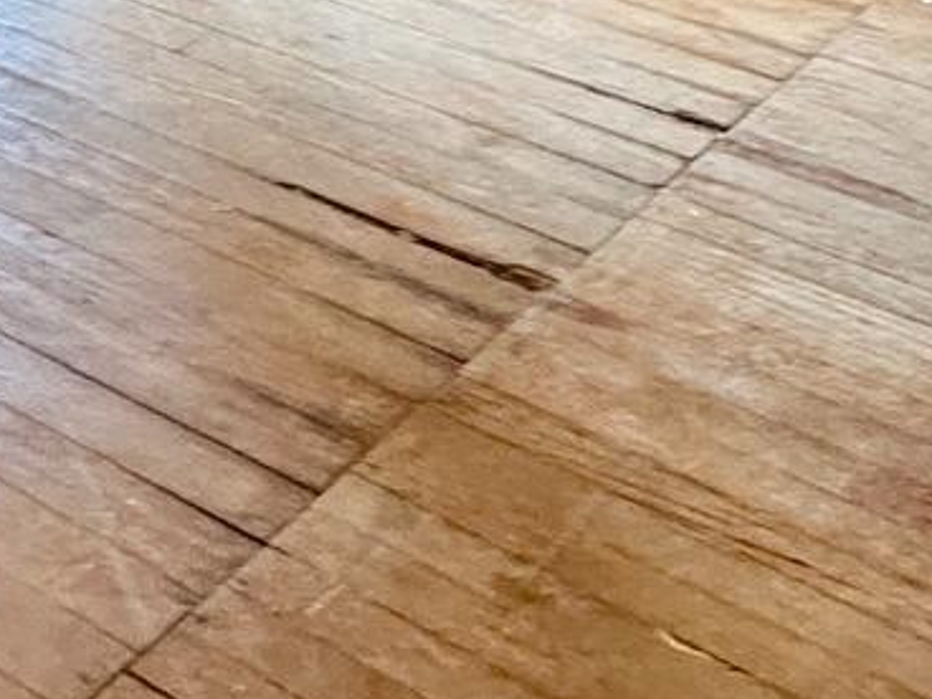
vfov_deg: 17.1
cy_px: -344
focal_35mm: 78
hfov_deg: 24.4
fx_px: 2100
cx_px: 127
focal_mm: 2.22
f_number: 2.2
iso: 800
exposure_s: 1/60
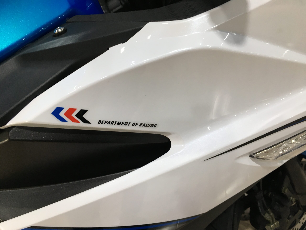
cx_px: 153
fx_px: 256
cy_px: 115
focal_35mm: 29
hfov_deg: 61.7
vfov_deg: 48.2
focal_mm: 4.15
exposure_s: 1/33
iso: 64
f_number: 2.2
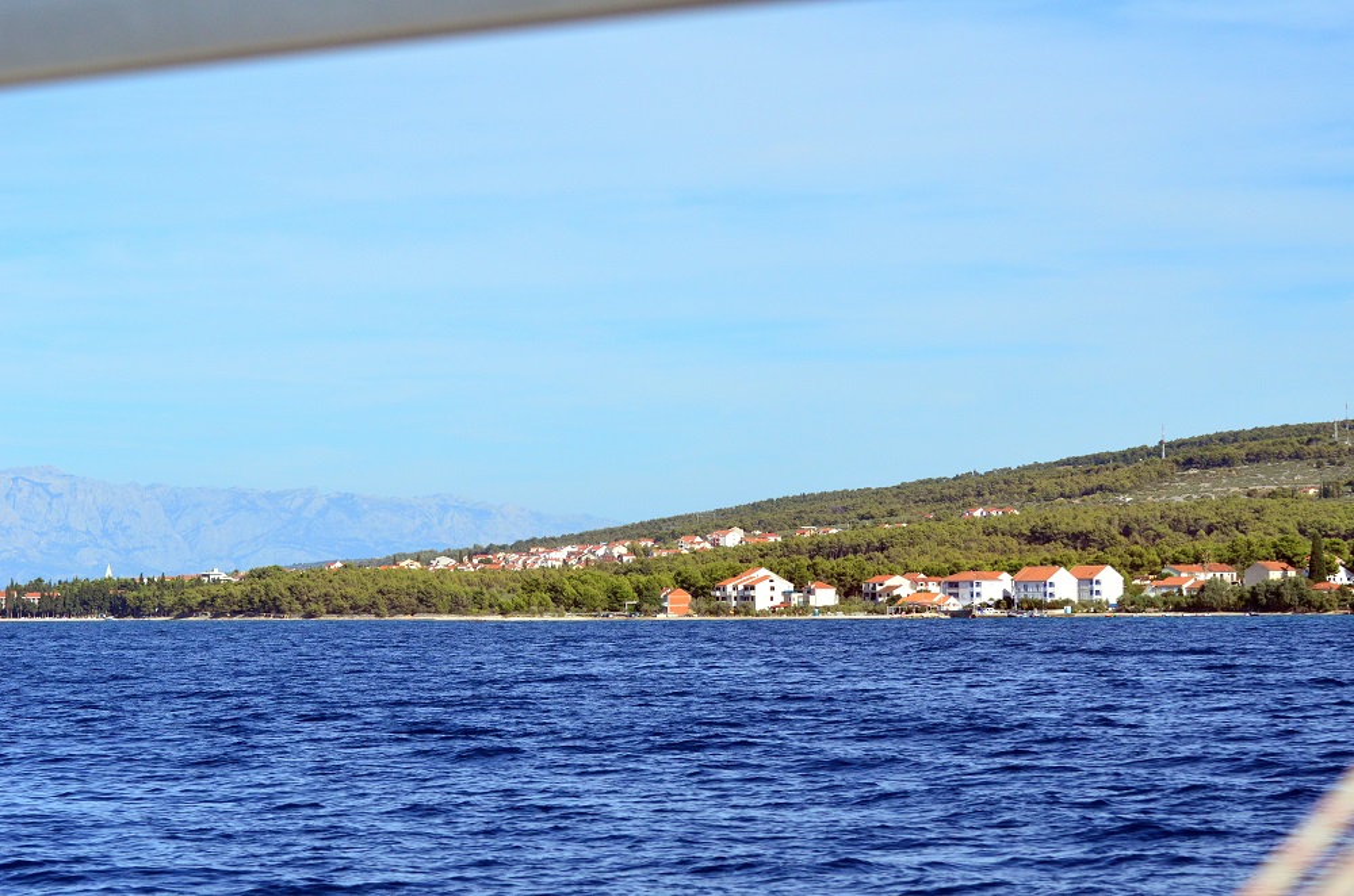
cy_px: 448
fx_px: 4391
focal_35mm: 117
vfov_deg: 11.7
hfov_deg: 17.5
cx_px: 677
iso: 1100
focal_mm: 78
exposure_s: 1/8000
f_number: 5.6
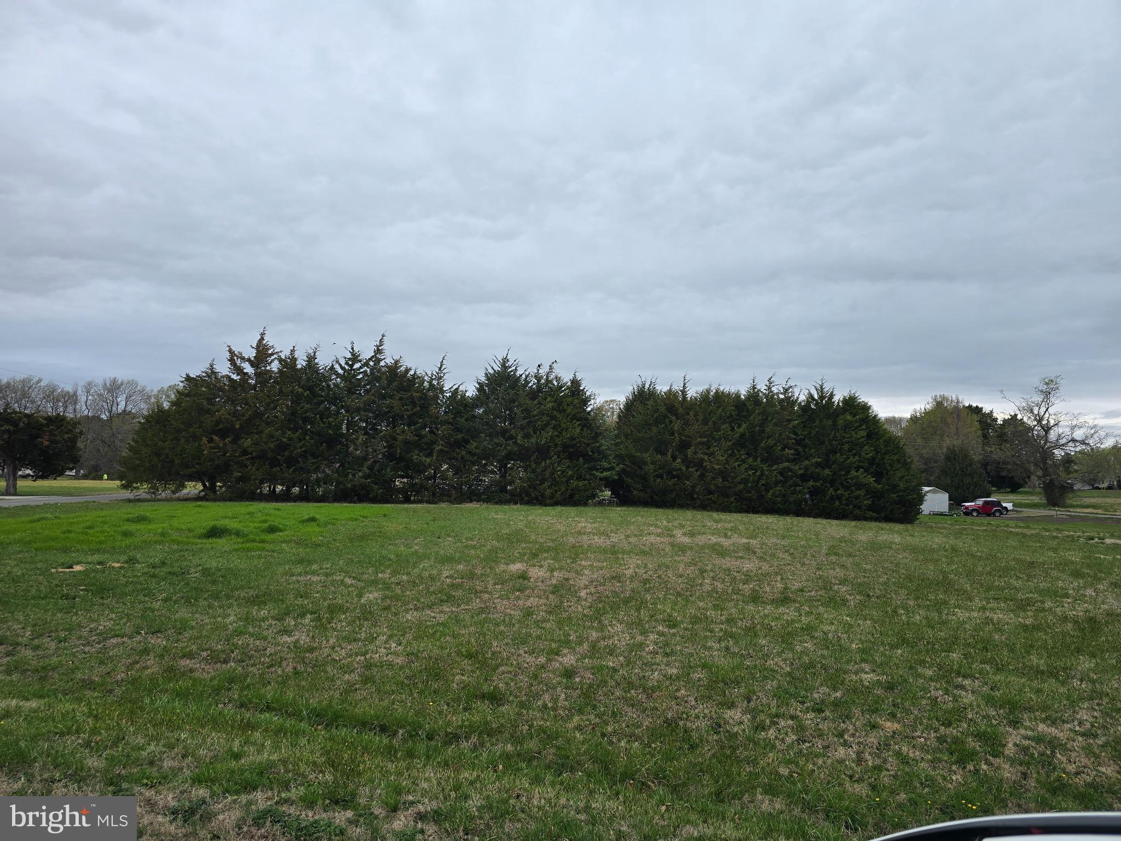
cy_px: 420
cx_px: 560
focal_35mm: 23
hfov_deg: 73.9
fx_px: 745
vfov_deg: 58.9
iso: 12
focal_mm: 6.3
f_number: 1.7
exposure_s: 1/239
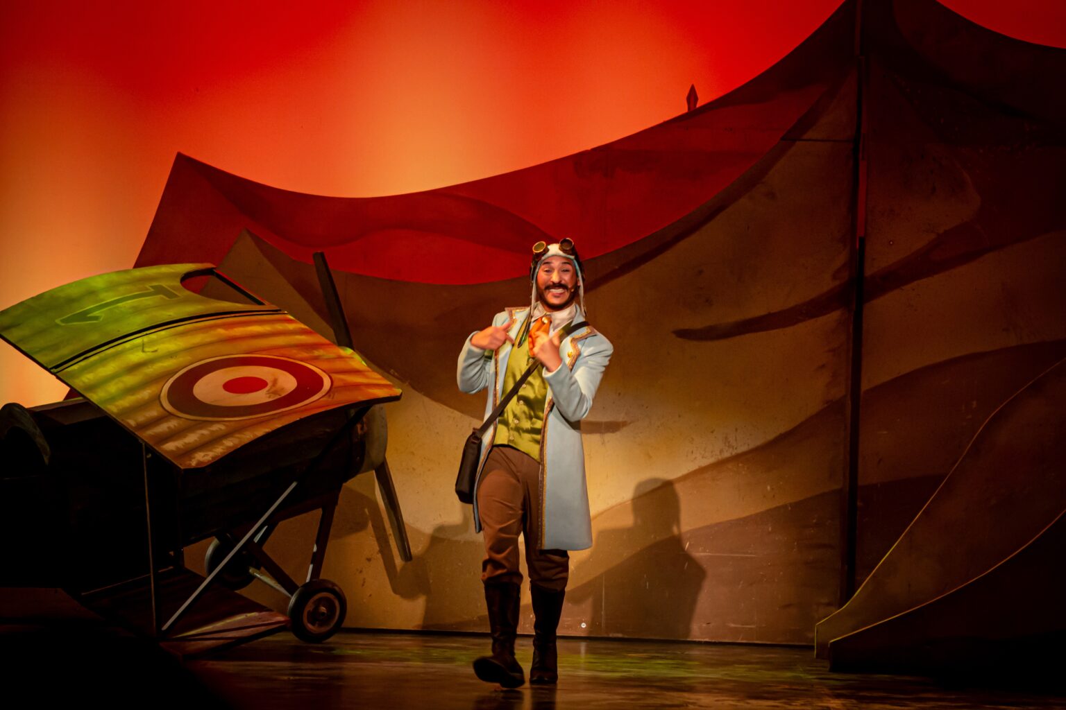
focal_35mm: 123
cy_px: 355
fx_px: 3642
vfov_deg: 11.1
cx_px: 533
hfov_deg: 16.7
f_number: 5
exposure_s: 1/100
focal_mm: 82
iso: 1600
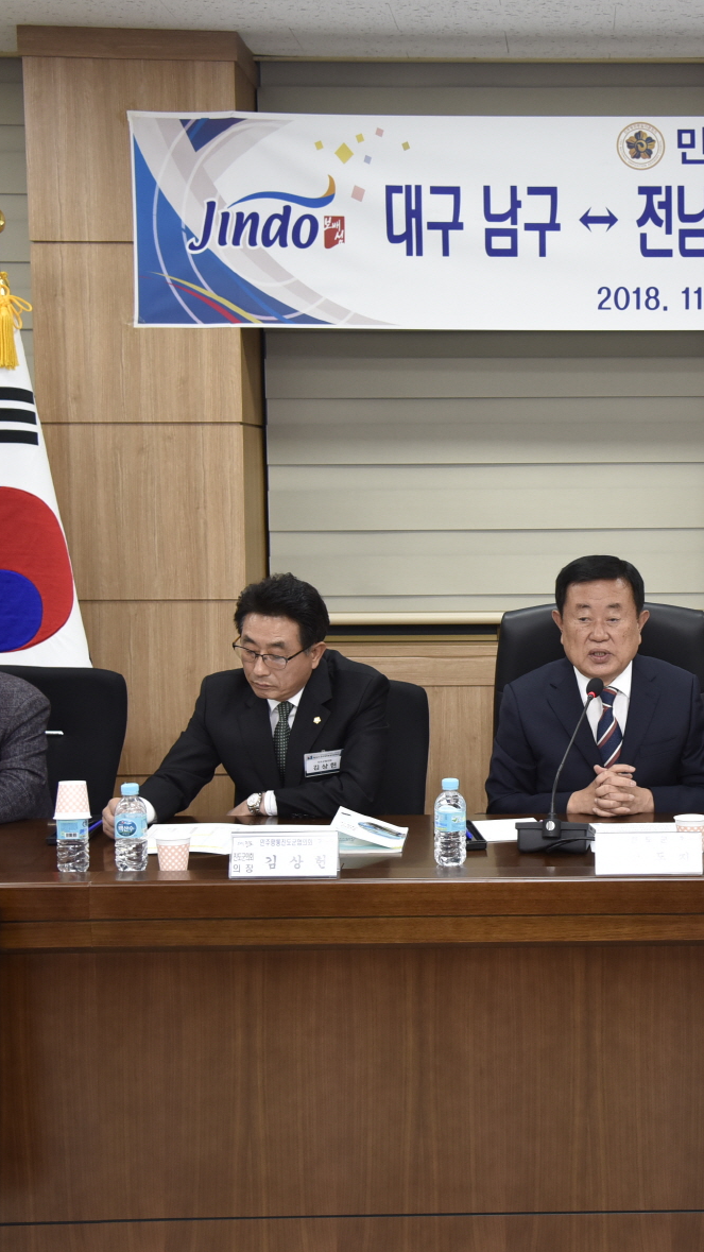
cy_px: 627
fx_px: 1859
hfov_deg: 21.0
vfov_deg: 37.2
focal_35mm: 56
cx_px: 623
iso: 800
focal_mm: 35
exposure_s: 1/125
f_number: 4.5
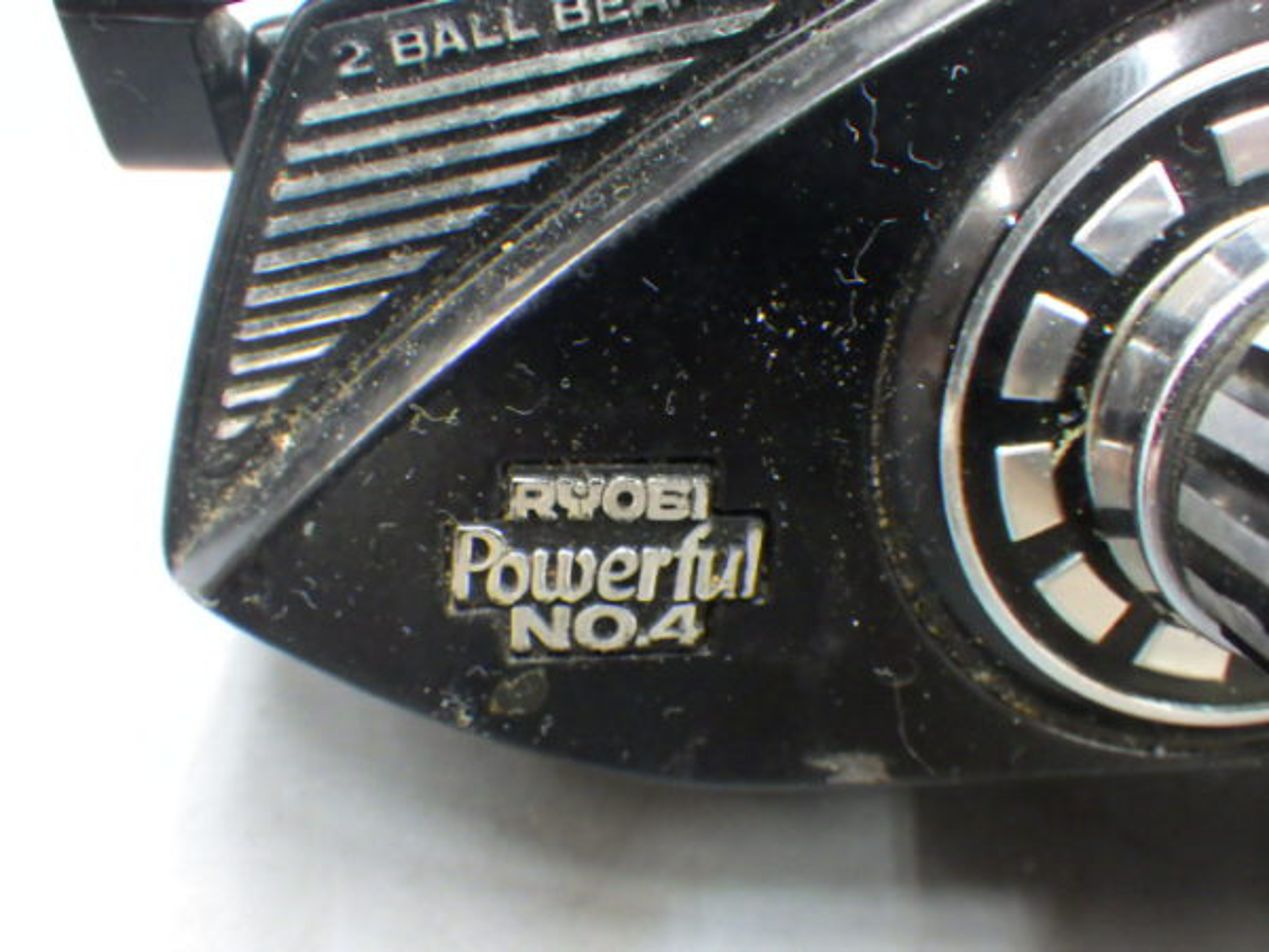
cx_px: 634
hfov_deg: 54.0
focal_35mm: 34
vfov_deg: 41.8
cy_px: 476
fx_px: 1246
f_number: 3.8
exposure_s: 1/20
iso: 1600
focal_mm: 6.1
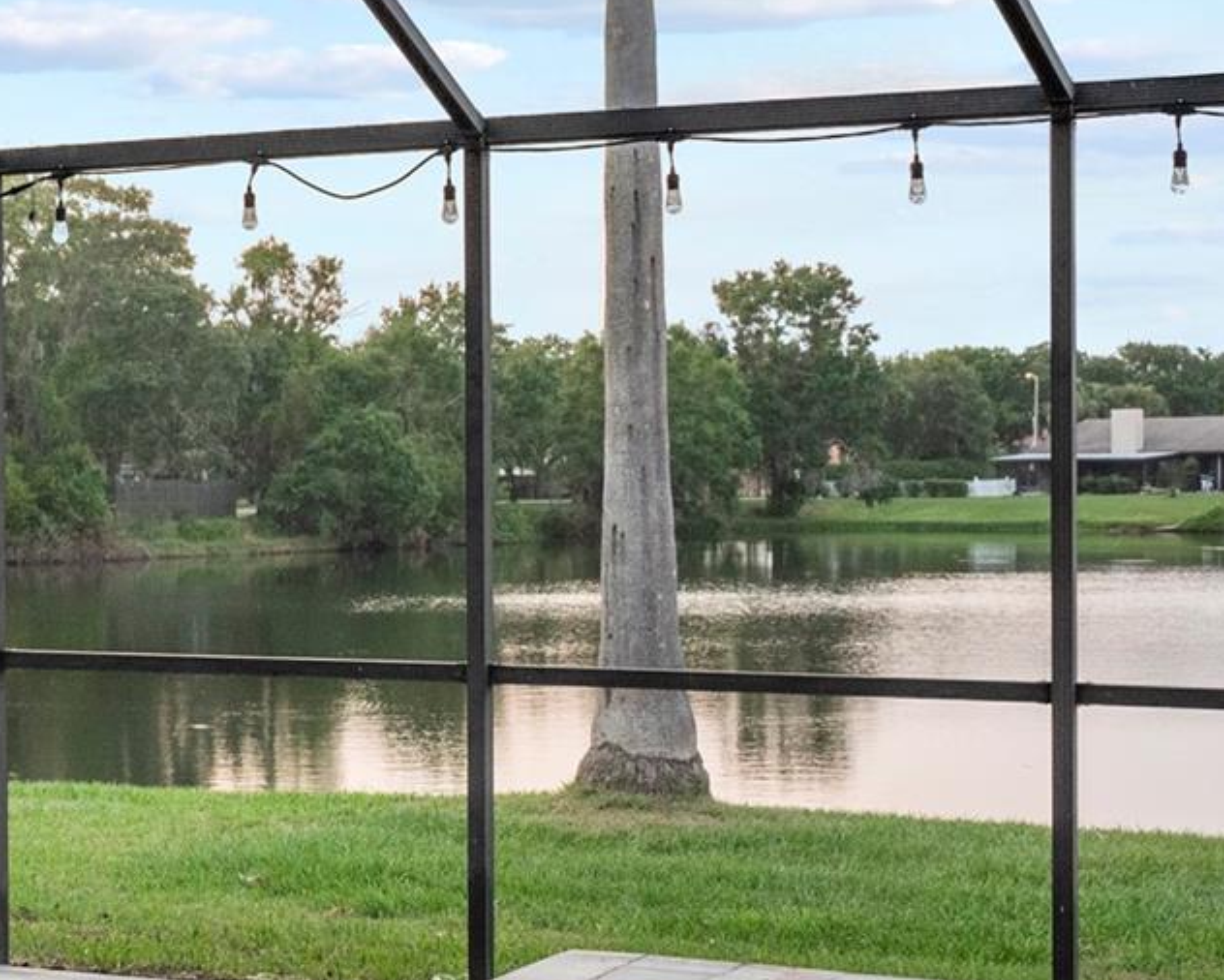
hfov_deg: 23.9
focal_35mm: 76
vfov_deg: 20.2
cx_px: -6
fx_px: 2754
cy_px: 558
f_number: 8
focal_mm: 32
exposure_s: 1/5
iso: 400
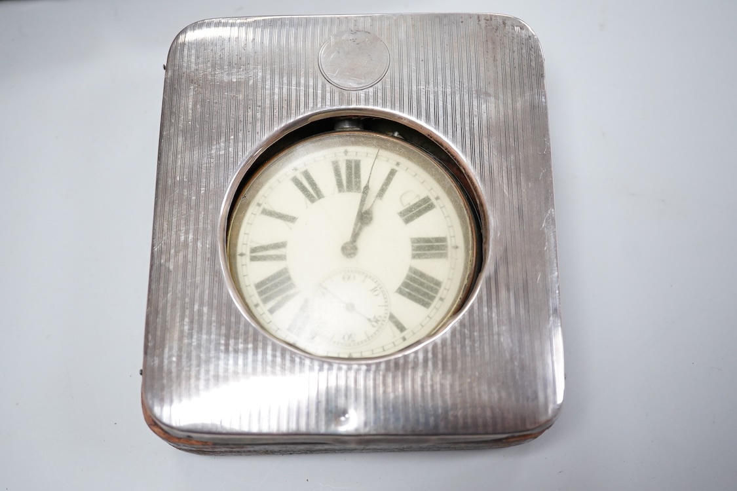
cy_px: 246
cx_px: 368
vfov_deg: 29.9
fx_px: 921
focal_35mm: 45
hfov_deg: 43.6
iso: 2500
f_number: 5
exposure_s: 1/400
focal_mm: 30
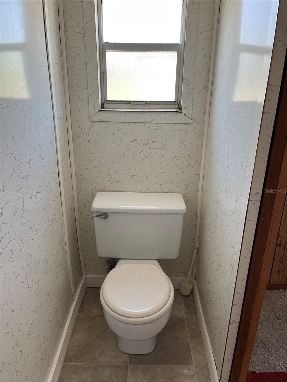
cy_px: 191
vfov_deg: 67.3
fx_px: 287
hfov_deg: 53.1
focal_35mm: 26
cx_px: 144
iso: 80
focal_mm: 5.1
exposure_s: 1/121
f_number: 1.6
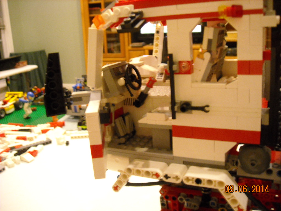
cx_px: 140
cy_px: 106
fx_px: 284
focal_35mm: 35
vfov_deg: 40.7
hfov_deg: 52.6
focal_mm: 5.7
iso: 400
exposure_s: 1/11
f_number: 2.8
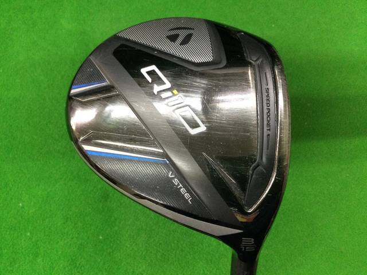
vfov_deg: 45.4
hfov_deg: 58.4
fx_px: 329
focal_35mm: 31
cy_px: 138
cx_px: 184
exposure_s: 1/30
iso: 125
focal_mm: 3.3
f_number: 2.4
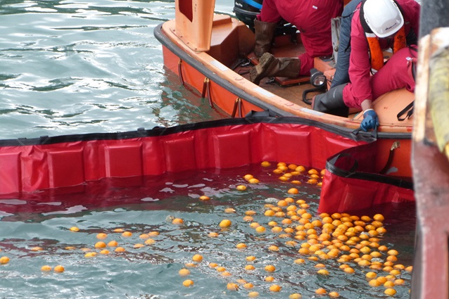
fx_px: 2668
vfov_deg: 6.4
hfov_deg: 9.6
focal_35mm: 214
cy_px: 147
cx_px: 224
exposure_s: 1/320
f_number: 3.9
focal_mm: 36.9
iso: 250
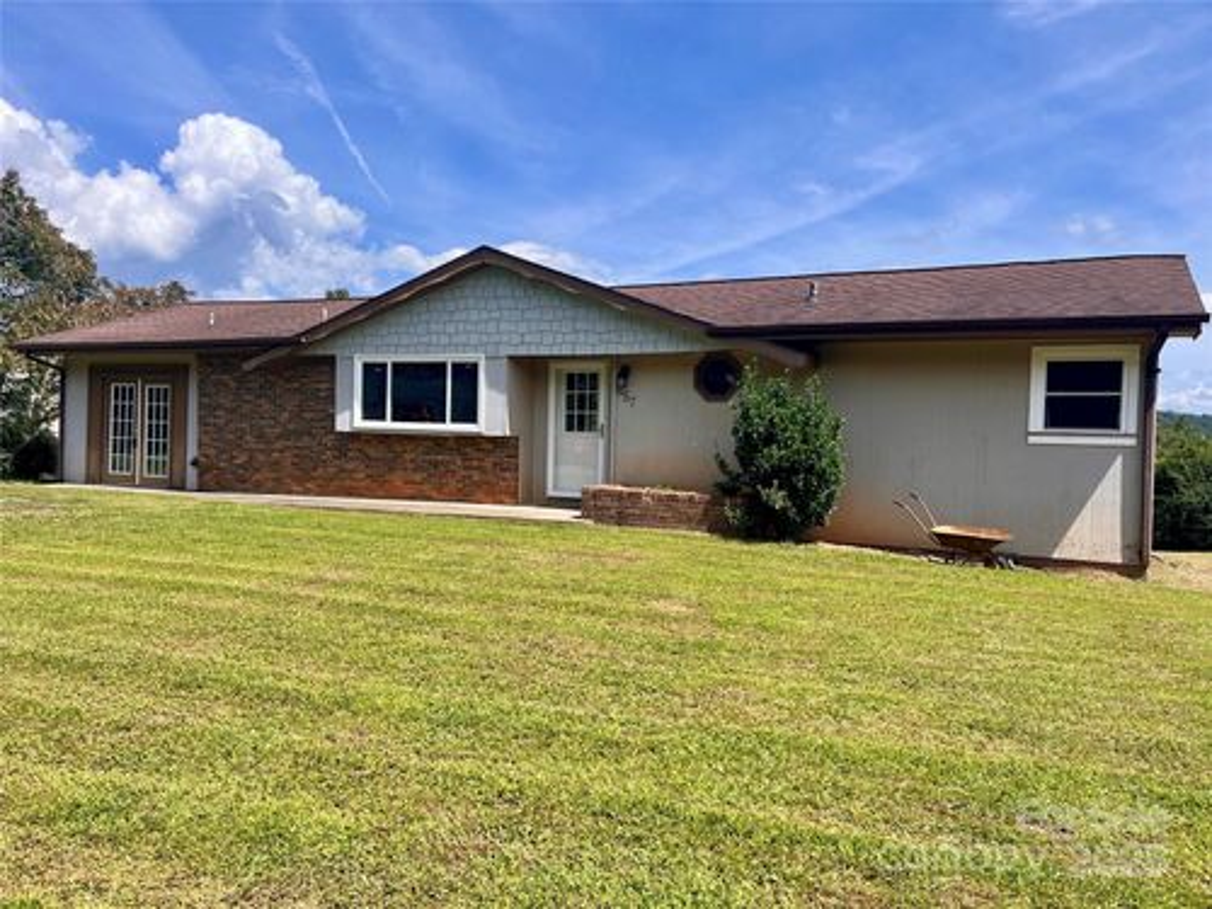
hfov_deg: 67.3
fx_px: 910
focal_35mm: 26
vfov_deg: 53.1
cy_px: 454
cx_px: 606
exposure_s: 1/3215
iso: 50
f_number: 1.6
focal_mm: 5.1
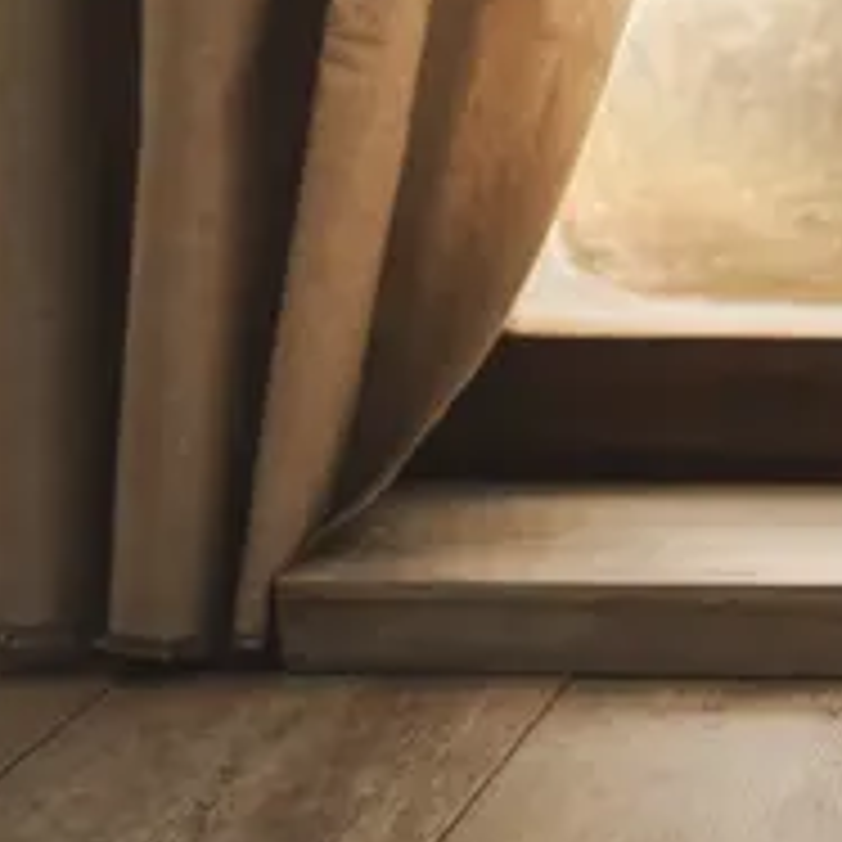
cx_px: 1315
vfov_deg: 12.8
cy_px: 599
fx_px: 3743
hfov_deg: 12.2
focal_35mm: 136
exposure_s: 1/125
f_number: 10
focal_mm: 50
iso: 100
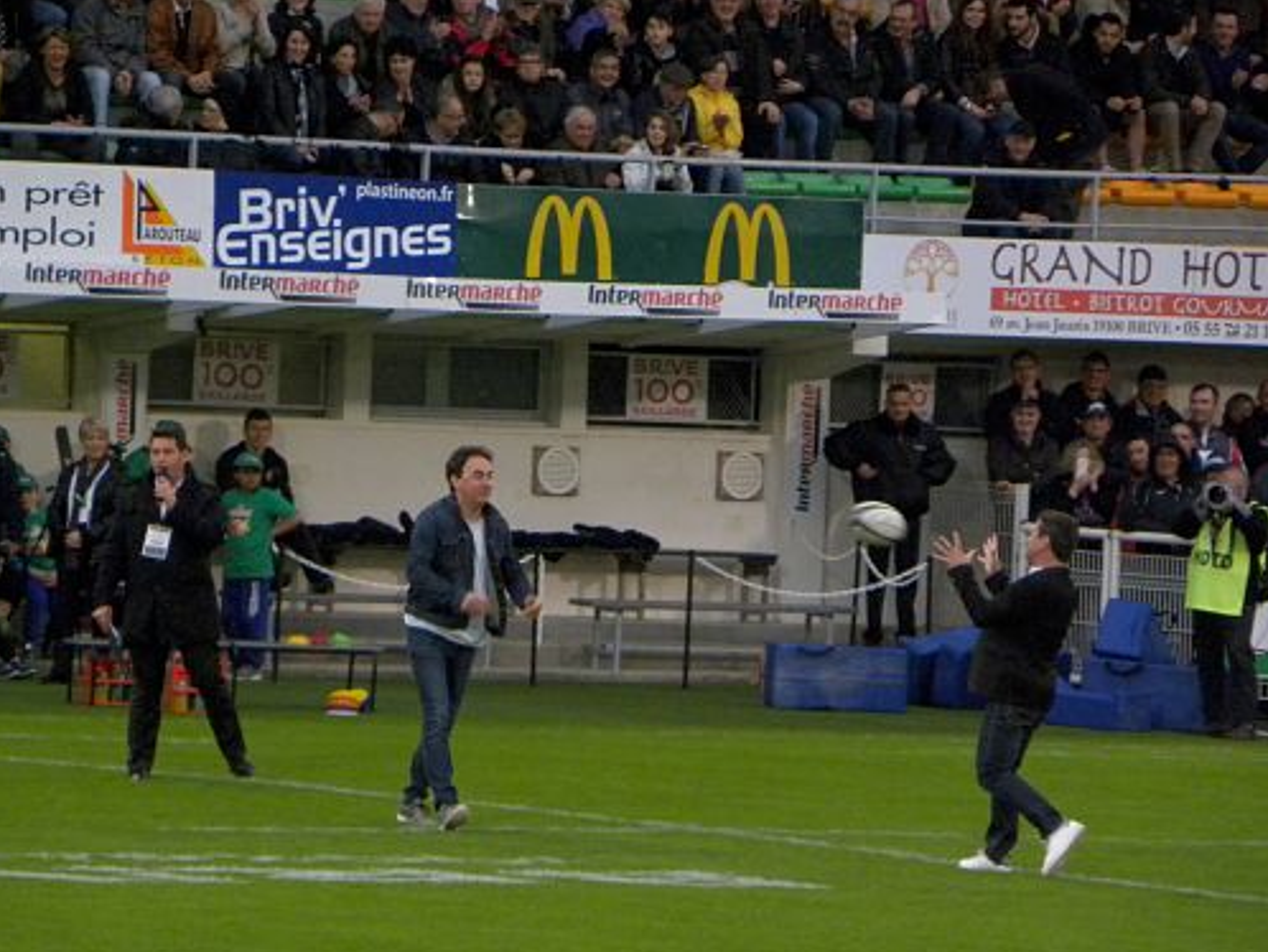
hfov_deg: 4.4
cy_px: 484
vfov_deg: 3.3
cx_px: 611
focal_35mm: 454
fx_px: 16638
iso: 400
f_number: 5
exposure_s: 1/99.4
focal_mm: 67.2
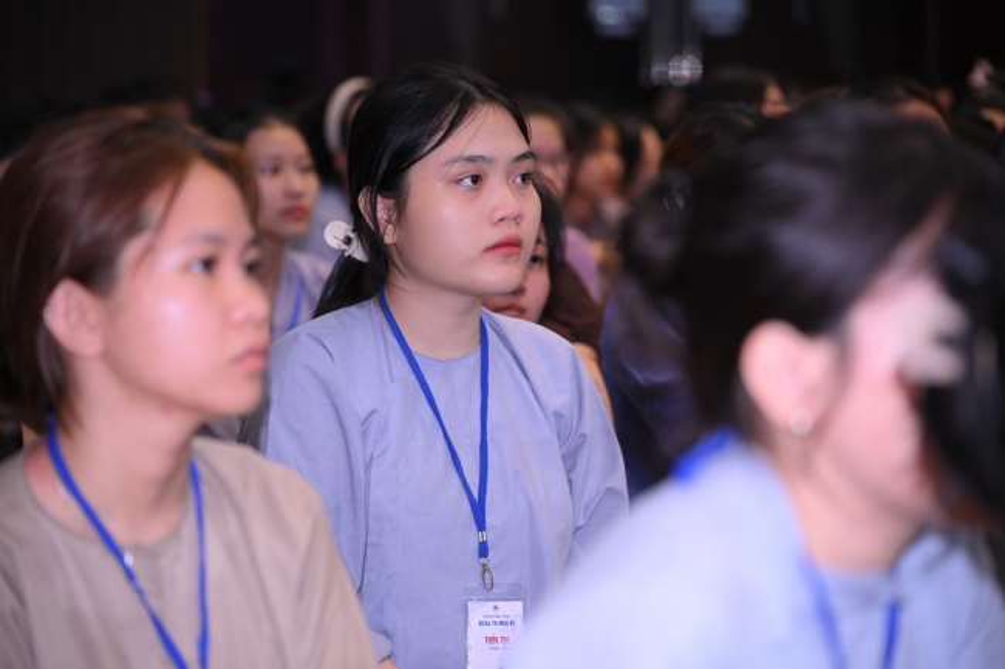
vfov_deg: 11.4
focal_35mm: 120
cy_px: 334
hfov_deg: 17.1
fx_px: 3349
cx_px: 502
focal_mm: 120
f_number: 4
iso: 2500
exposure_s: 1/160
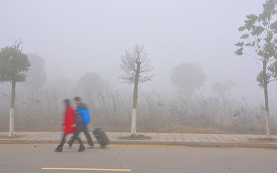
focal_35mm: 50
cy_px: 82
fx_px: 377
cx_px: 140
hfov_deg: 40.3
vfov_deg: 25.8
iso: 200
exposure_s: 1/10
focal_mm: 32
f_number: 29
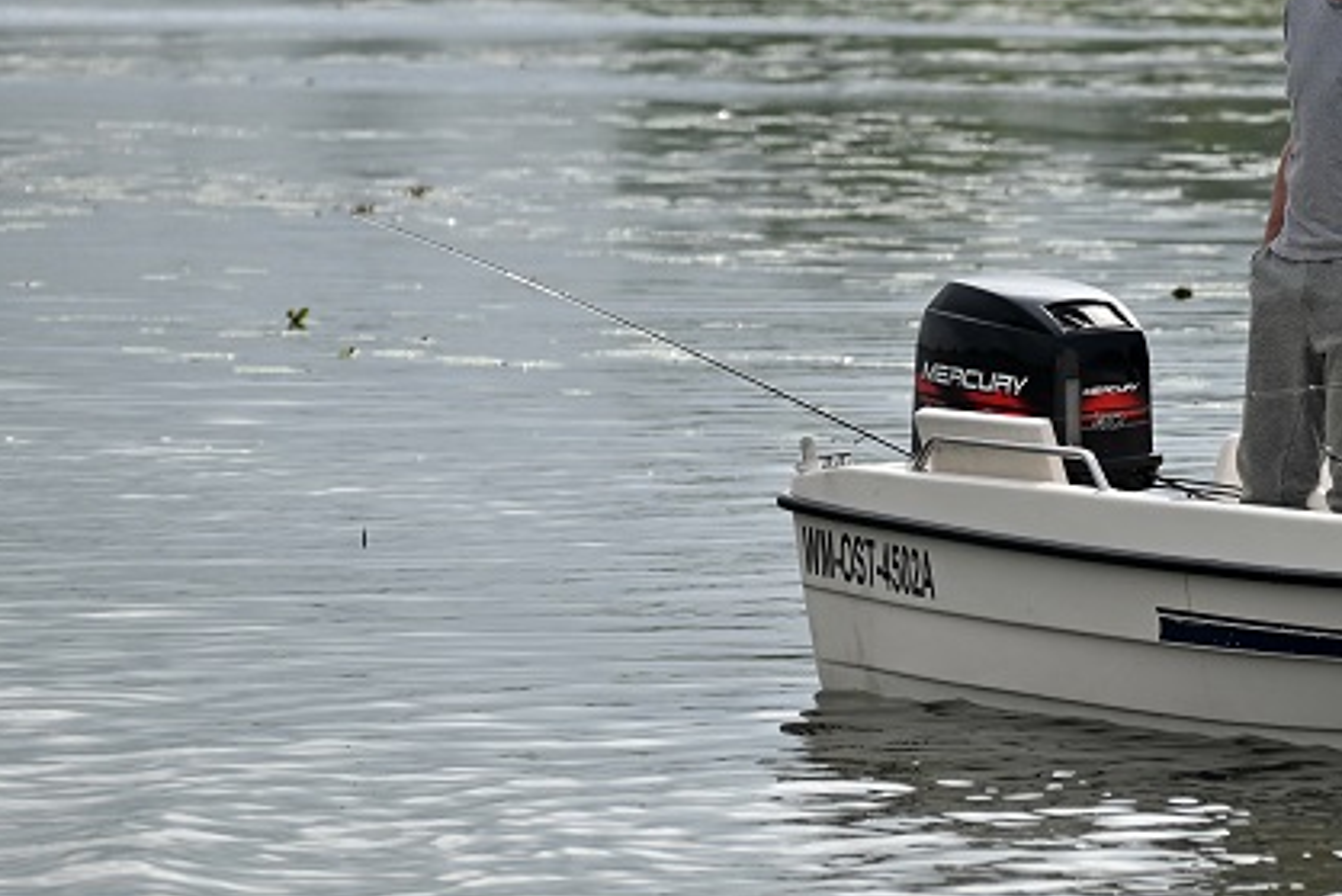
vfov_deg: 3.9
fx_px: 13126
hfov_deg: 5.8
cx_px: 1403
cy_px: -10
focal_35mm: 352
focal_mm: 155
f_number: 5.6
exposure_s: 1/2000
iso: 200
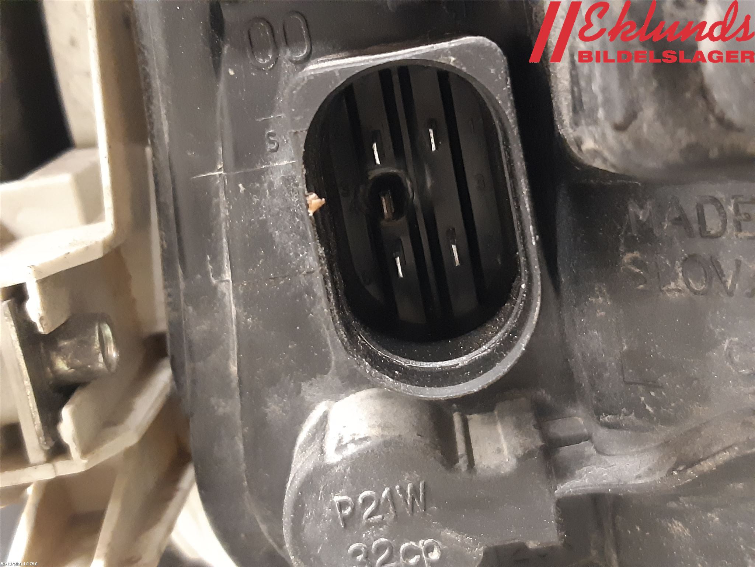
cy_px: 284
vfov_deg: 53.1
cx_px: 378
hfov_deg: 67.3
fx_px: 567
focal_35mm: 26
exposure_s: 1/17
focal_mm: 3.93
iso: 640
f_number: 1.7
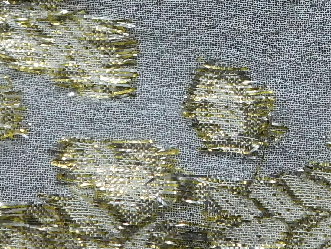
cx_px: 269
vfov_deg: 13.0
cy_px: 2
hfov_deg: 17.3
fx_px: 1081
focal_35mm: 113
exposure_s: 1/30
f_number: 3.2
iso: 400
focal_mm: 5.3
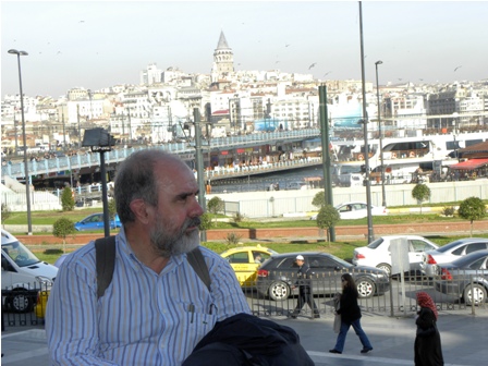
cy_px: 183
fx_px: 1057
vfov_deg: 19.6
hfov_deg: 26.0
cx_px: 244
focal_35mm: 75
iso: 91
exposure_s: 1/302
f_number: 5.6
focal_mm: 13.4
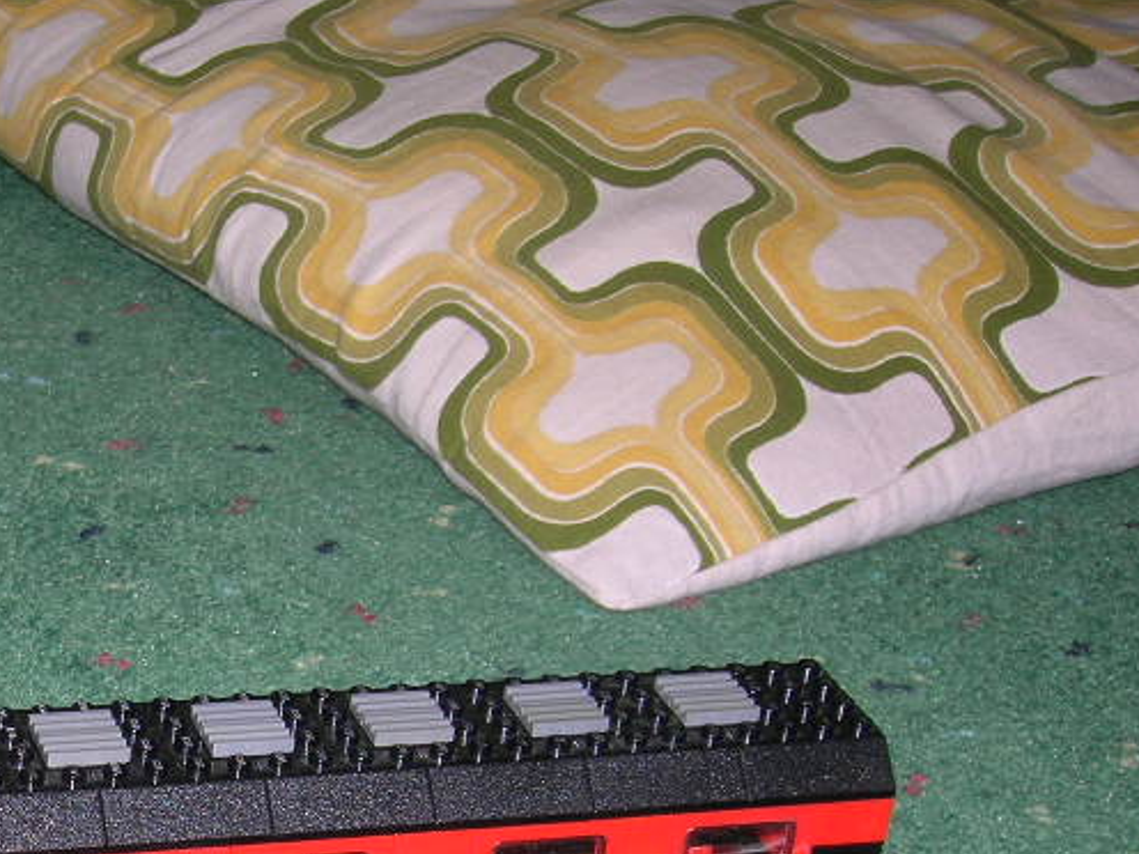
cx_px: -11
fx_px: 3126
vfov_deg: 15.3
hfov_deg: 20.0
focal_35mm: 95
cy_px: 836
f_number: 3.2
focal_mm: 7.7
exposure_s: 1/60.1
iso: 50
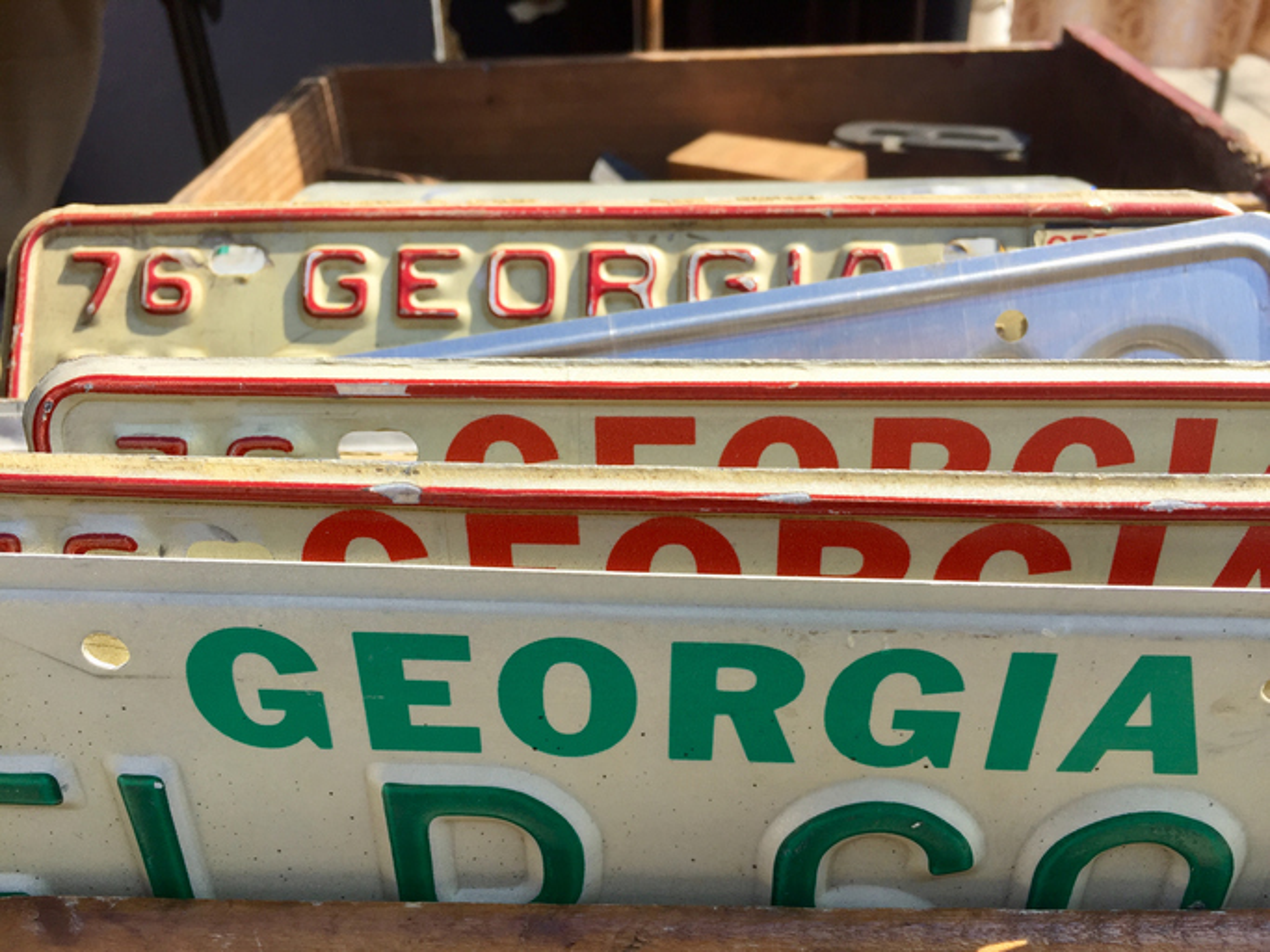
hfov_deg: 61.7
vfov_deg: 48.2
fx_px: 1064
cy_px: 476
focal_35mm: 29
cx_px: 635
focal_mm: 4.15
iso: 32
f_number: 2.2
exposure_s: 1/824
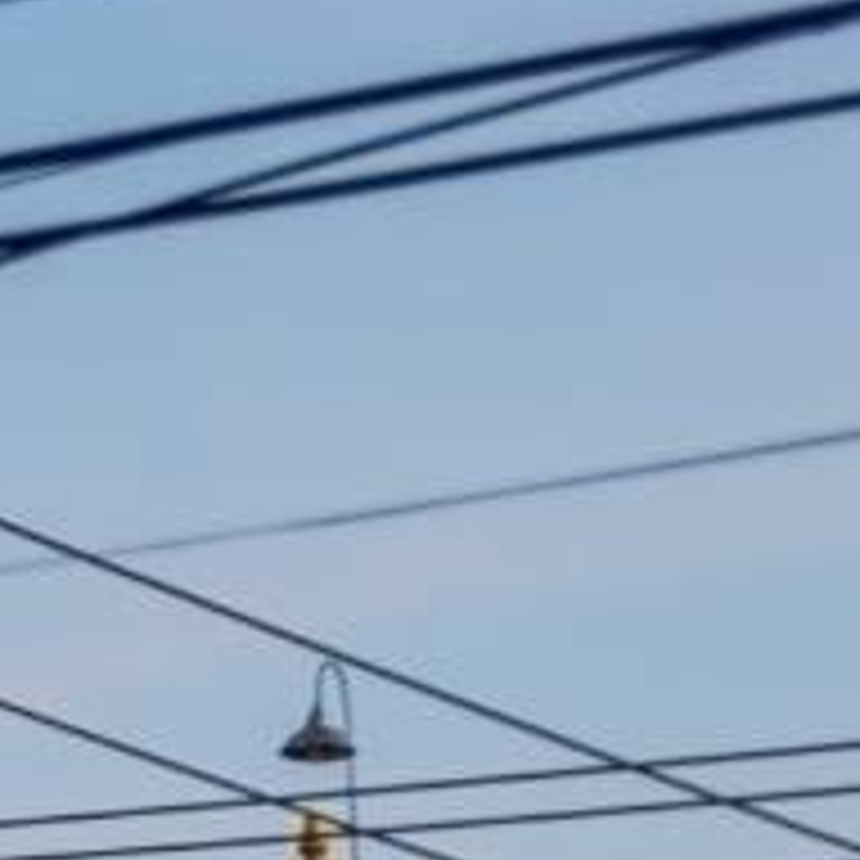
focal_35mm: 427
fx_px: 12002
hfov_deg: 3.9
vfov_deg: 4.1
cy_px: 1049
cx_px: -2166
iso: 50
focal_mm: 50
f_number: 2.8
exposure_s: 1/4
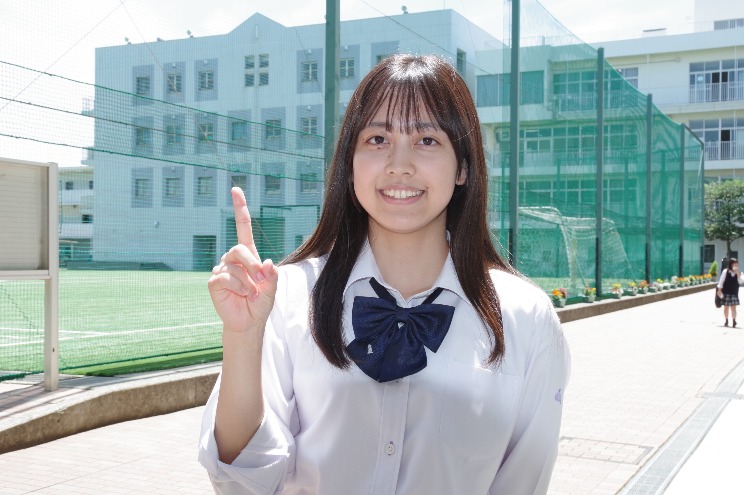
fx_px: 898
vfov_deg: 30.8
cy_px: 248
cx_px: 372
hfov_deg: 45.0
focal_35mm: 44
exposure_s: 1/180
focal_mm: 29
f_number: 11
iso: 800
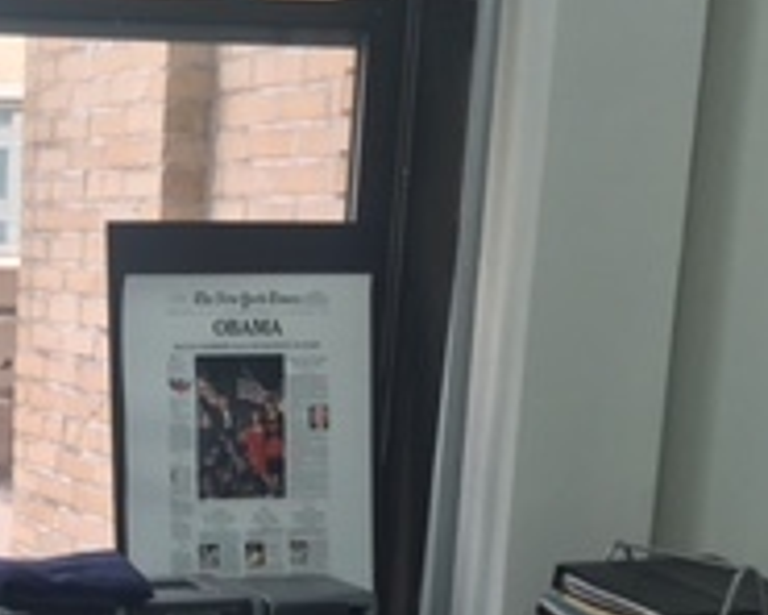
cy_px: 831
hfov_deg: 18.7
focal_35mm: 98
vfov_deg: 14.9
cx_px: -116
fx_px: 2228
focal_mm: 4.15
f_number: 2.2
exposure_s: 1/40
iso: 32
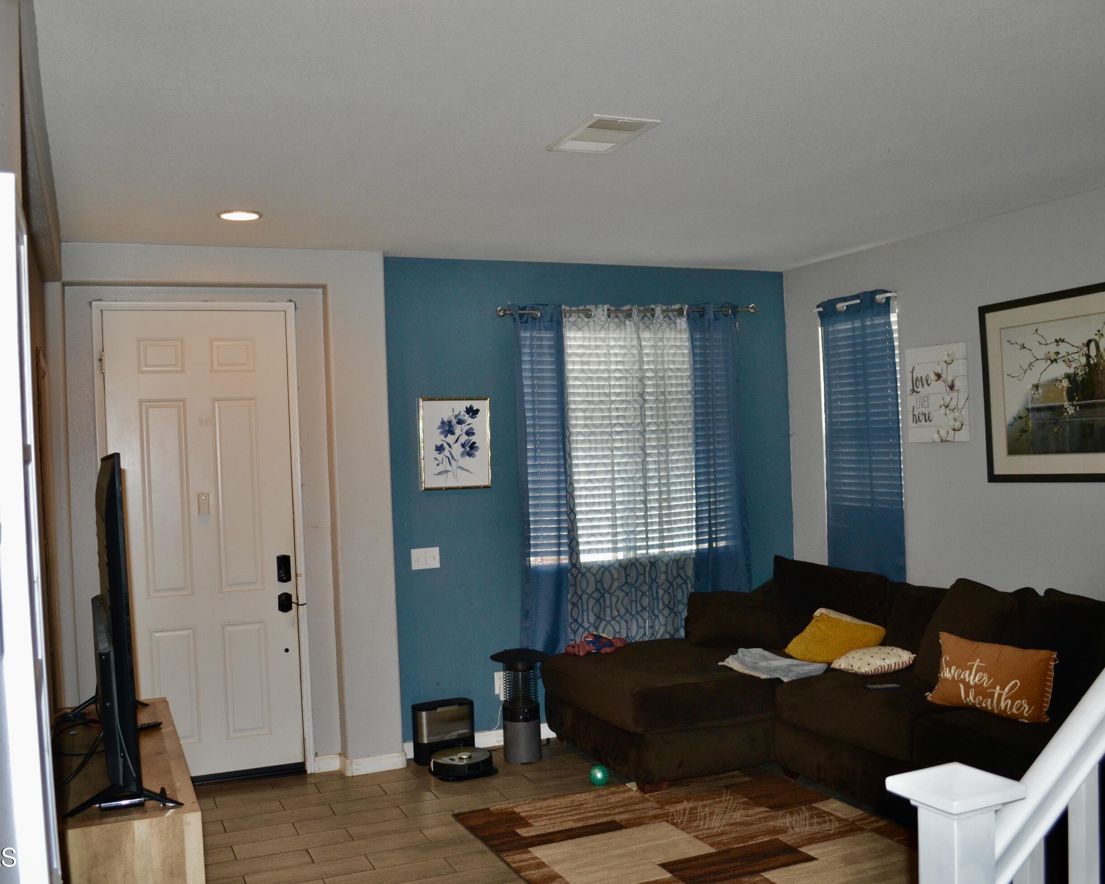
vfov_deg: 47.1
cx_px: 548
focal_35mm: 31
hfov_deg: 57.2
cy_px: 448
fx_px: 1014
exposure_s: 1/60
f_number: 3.5
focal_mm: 18
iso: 400
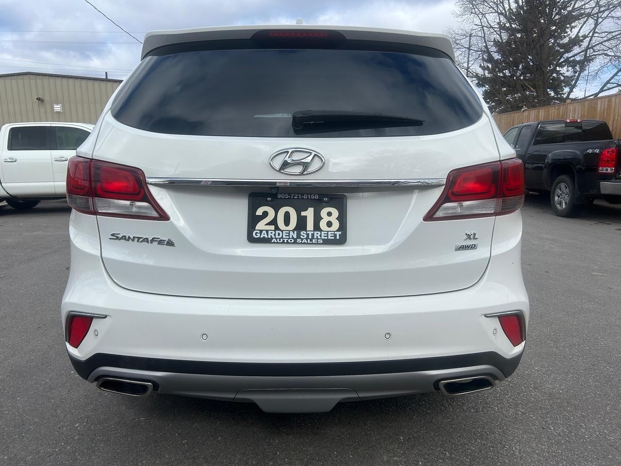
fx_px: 466
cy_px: 233
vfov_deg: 53.1
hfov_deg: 67.3
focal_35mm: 26
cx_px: 310
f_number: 1.5
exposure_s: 1/4444
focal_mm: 5.7
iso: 50
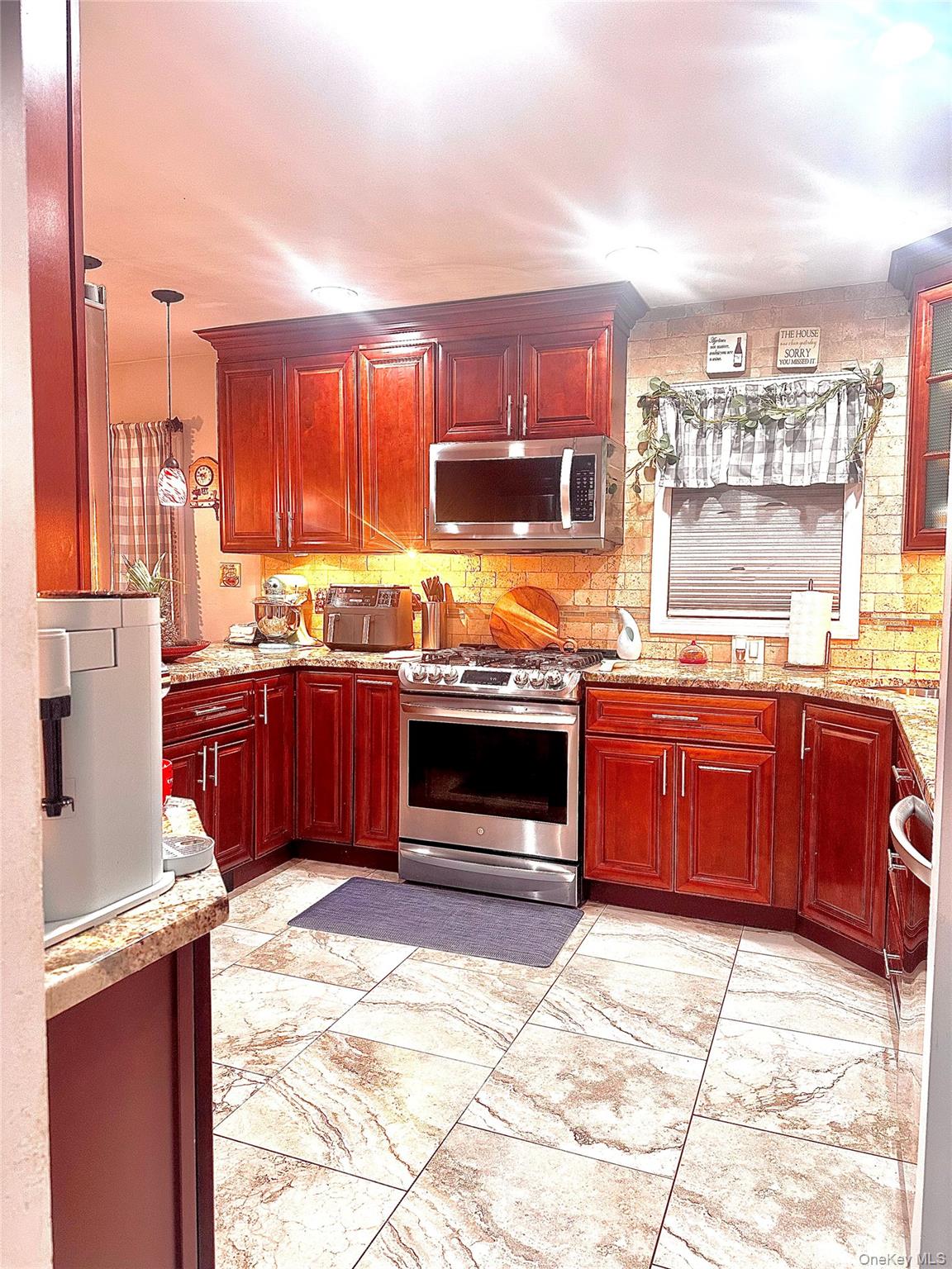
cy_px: 634
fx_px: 880
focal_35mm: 24
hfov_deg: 56.8
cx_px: 476
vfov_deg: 71.6
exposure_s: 1/60
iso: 200
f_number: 1.78
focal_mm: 6.86
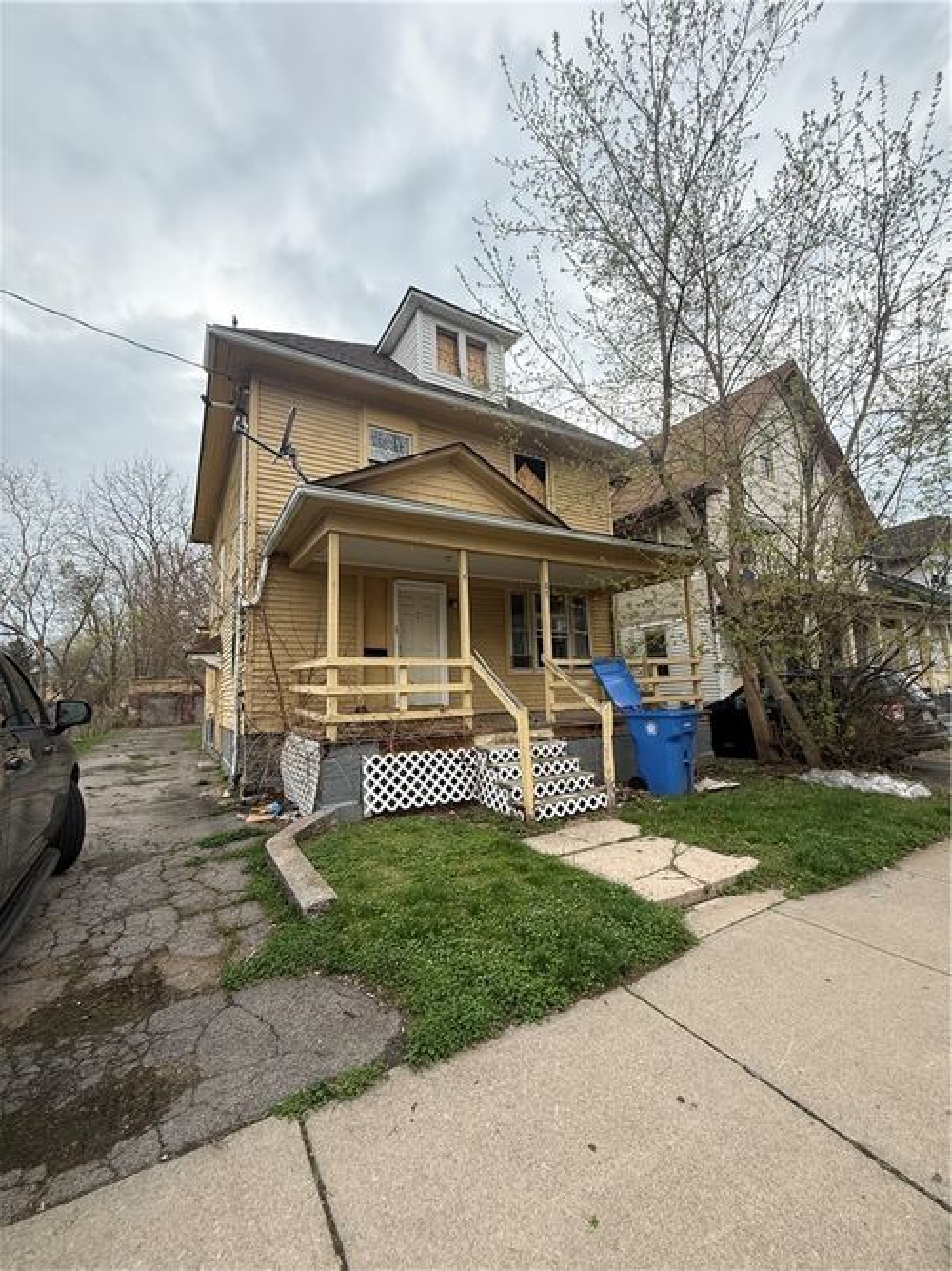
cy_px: 636
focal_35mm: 14
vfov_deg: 102.1
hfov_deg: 85.7
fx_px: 514
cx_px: 476
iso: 64
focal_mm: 2.22
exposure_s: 1/545
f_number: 2.2
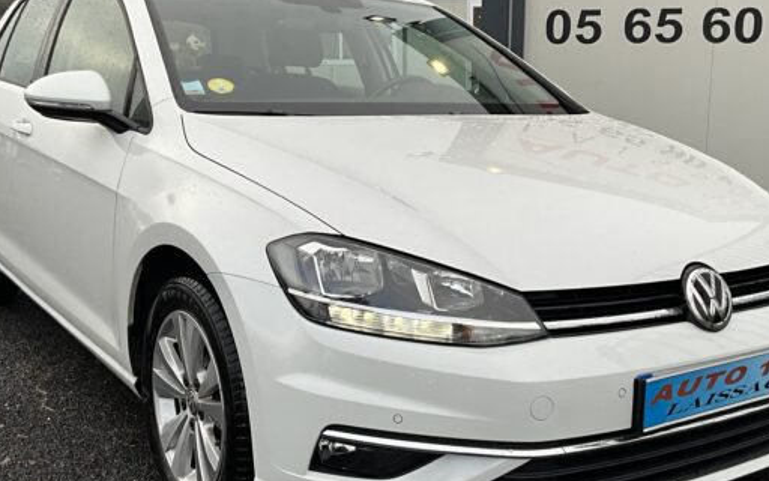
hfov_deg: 41.8
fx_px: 1006
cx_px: 415
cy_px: 253
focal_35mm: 48
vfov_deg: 26.9
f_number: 1.8
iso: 25
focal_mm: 3
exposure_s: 1/333
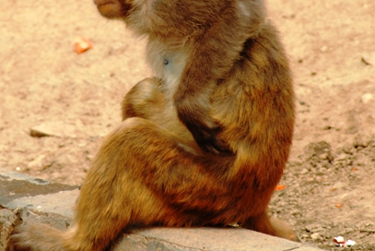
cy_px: 71
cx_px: 114
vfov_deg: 1.9
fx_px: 7370
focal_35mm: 707
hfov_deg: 2.9
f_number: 7.1
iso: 100
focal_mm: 300
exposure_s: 1/250
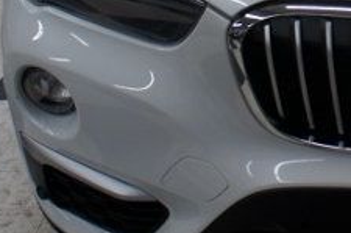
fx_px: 1197
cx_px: 526
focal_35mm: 123
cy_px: -146
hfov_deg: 15.4
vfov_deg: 10.6
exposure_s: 1/50
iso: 200
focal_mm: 18
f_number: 4.5
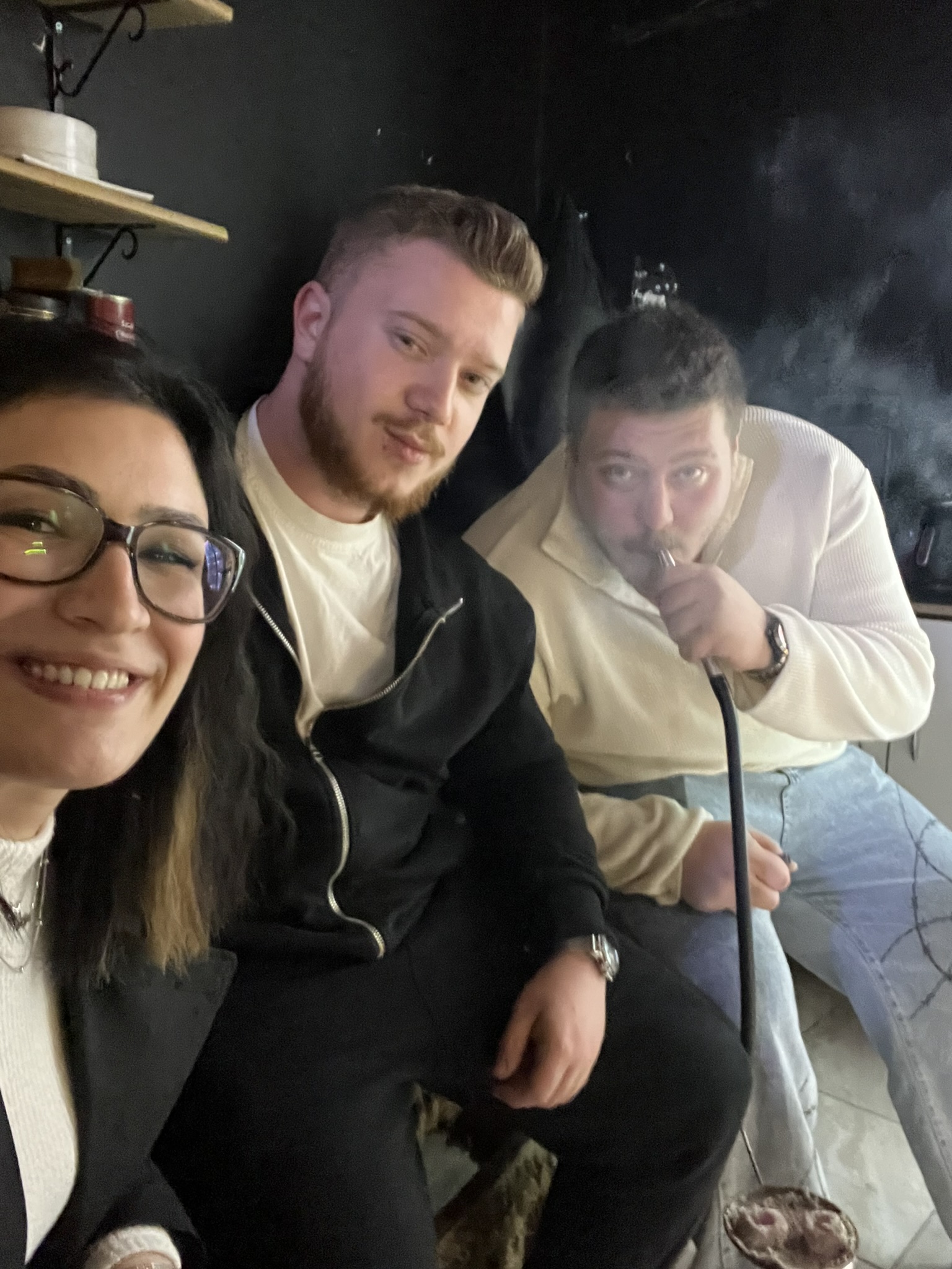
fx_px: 1100
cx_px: 476
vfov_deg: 60.0
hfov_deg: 46.8
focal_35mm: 30
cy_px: 634
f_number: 2.2
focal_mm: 2.71
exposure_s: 1/17
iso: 1000
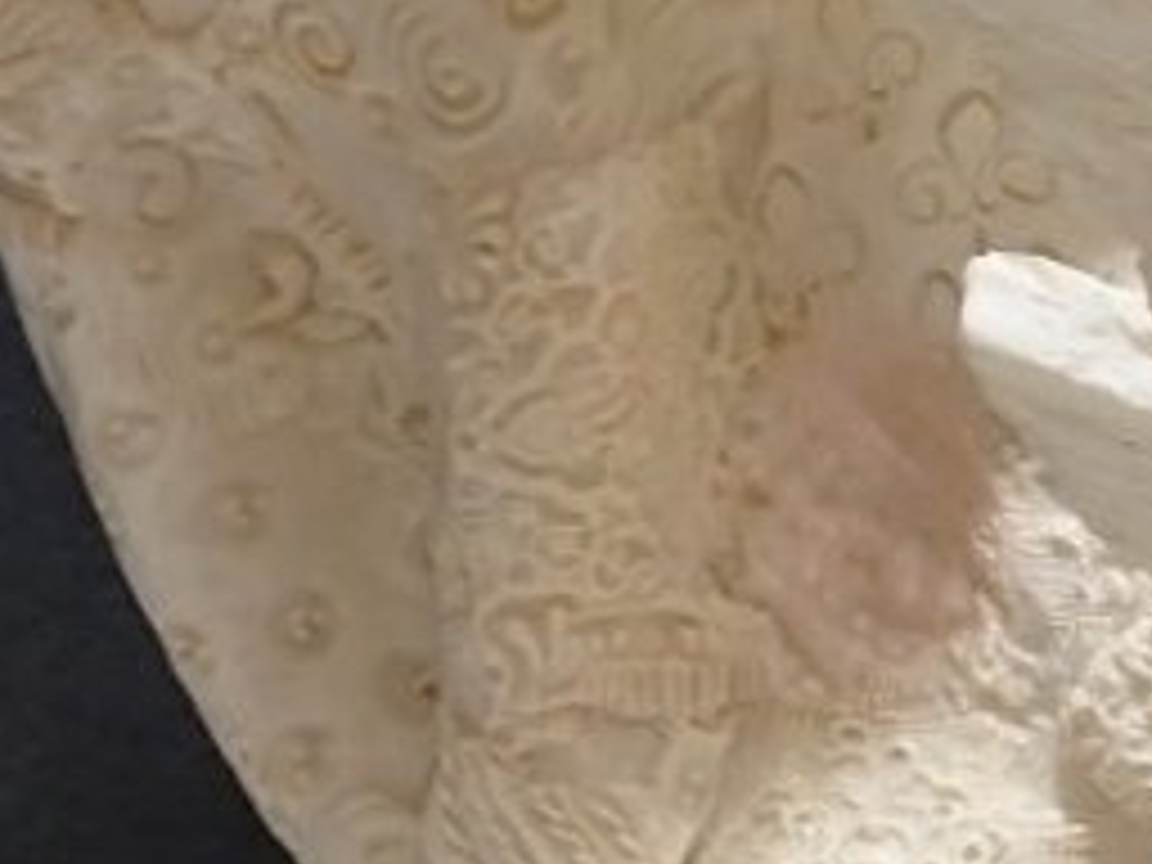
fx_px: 5890
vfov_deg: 8.4
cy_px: 808
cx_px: 1456
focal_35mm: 177
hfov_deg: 10.9
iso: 200
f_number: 2.3
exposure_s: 1/50
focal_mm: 5.4
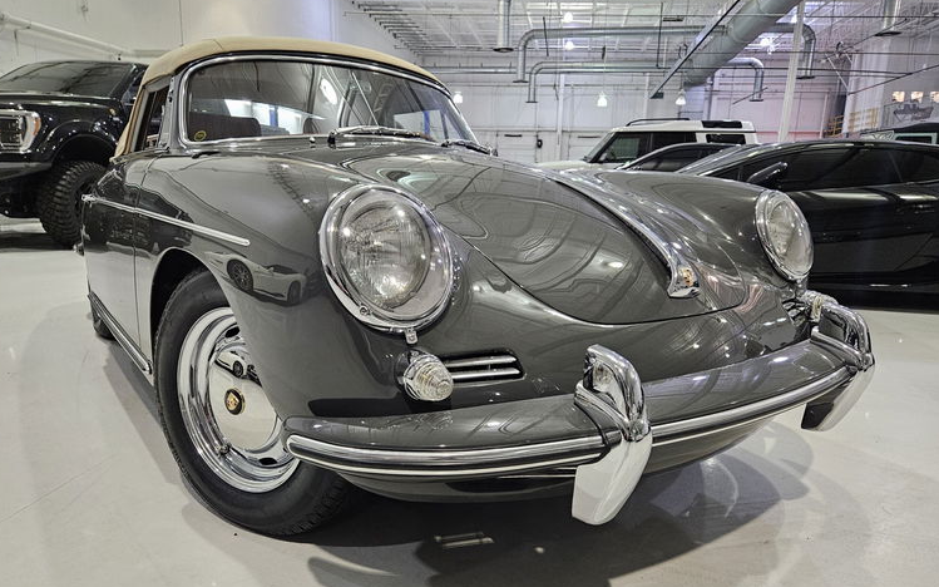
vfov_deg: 49.2
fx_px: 640
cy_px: 322
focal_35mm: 25
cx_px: 463
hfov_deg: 72.5
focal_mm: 5.4
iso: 800
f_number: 1.8
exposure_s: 1/120
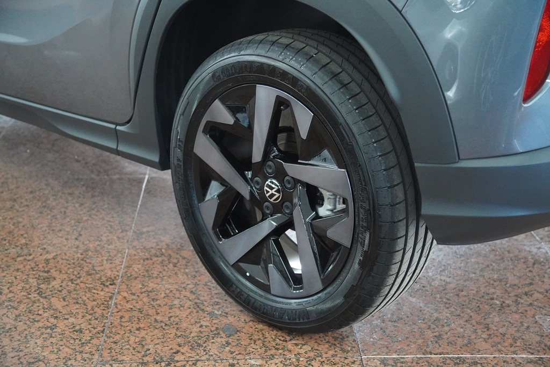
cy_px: 184
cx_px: 275
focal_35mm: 60
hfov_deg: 33.4
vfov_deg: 22.6
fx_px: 917
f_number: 2.8
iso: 5000
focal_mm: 40
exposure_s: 1/160
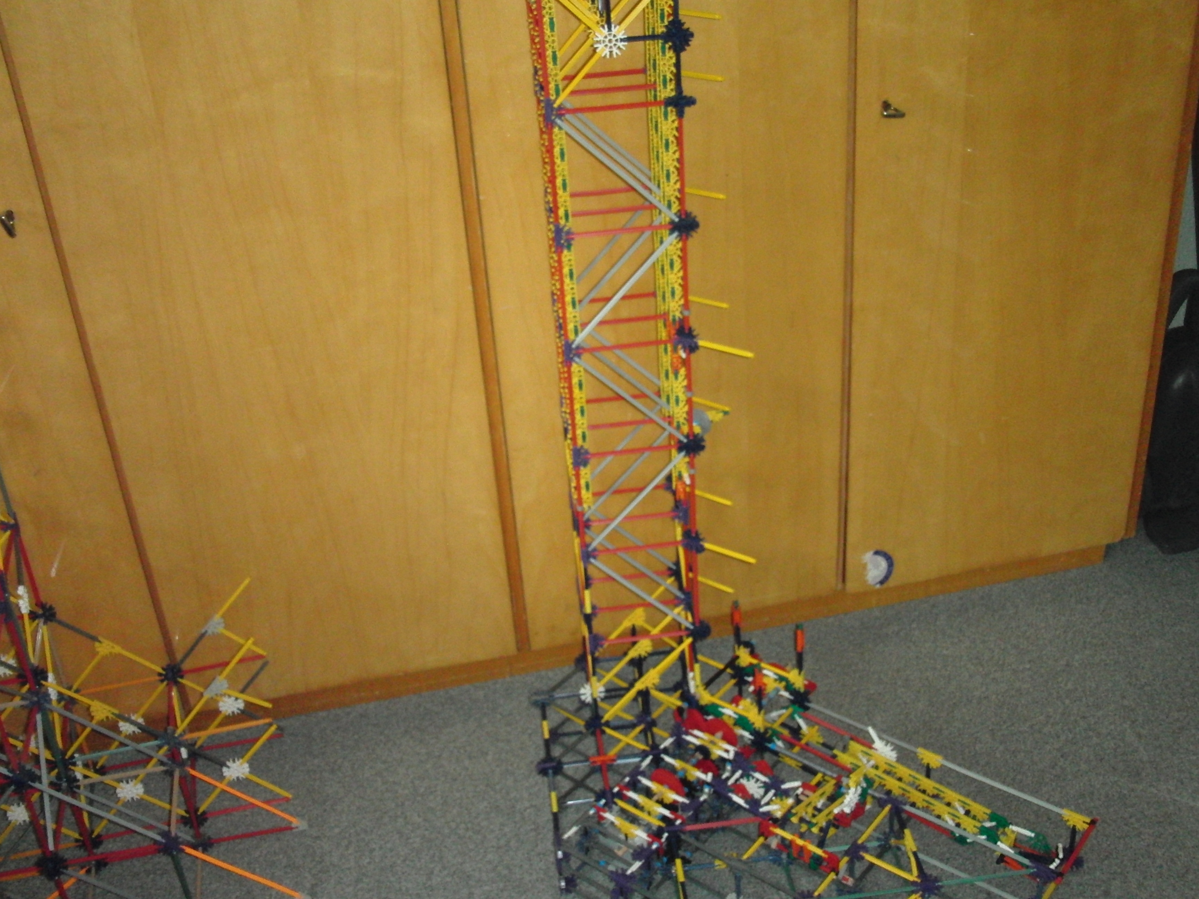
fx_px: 1316
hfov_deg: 49.0
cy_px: 450
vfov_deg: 37.7
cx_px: 600
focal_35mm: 38
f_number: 3.9
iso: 400
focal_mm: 6.66
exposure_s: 1/40
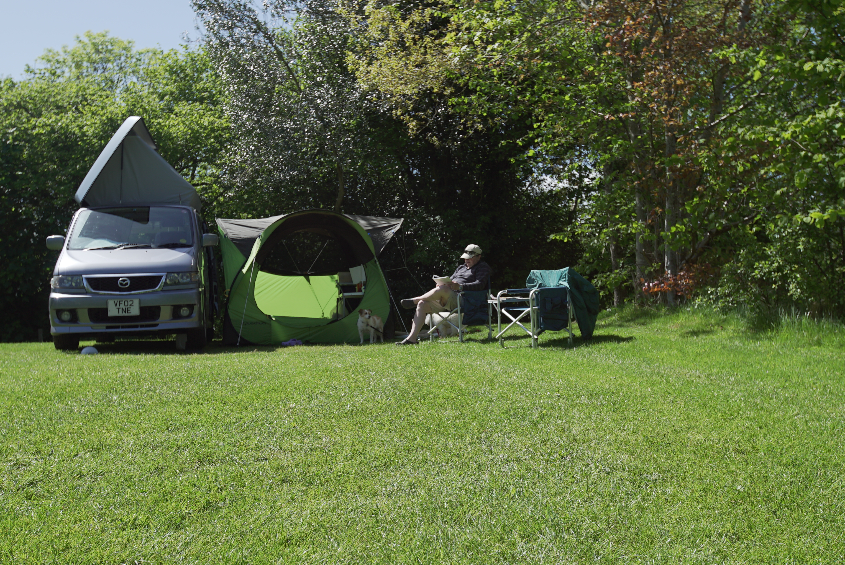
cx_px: 422
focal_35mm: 40
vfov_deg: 33.4
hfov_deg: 48.4
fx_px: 939
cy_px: 290
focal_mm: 35
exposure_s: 1/640
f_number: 5.6
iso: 200
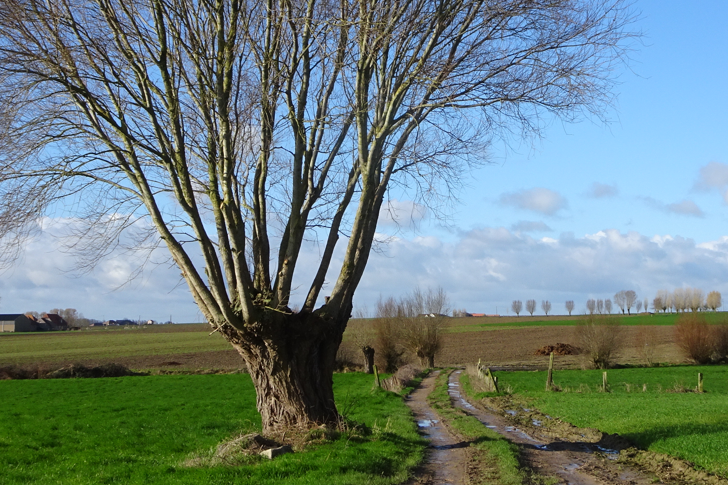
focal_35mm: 61
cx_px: 458
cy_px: 109
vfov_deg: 22.0
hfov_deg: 32.7
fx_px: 1234
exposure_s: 1/640
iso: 80
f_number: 4
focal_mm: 5.61
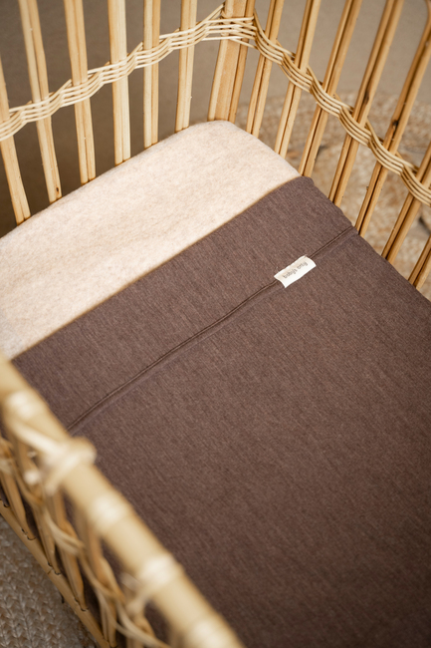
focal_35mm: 60
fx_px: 1078
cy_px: 324
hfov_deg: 22.6
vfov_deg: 33.4
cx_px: 216
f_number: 2.8
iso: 500
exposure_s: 1/125
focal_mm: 60
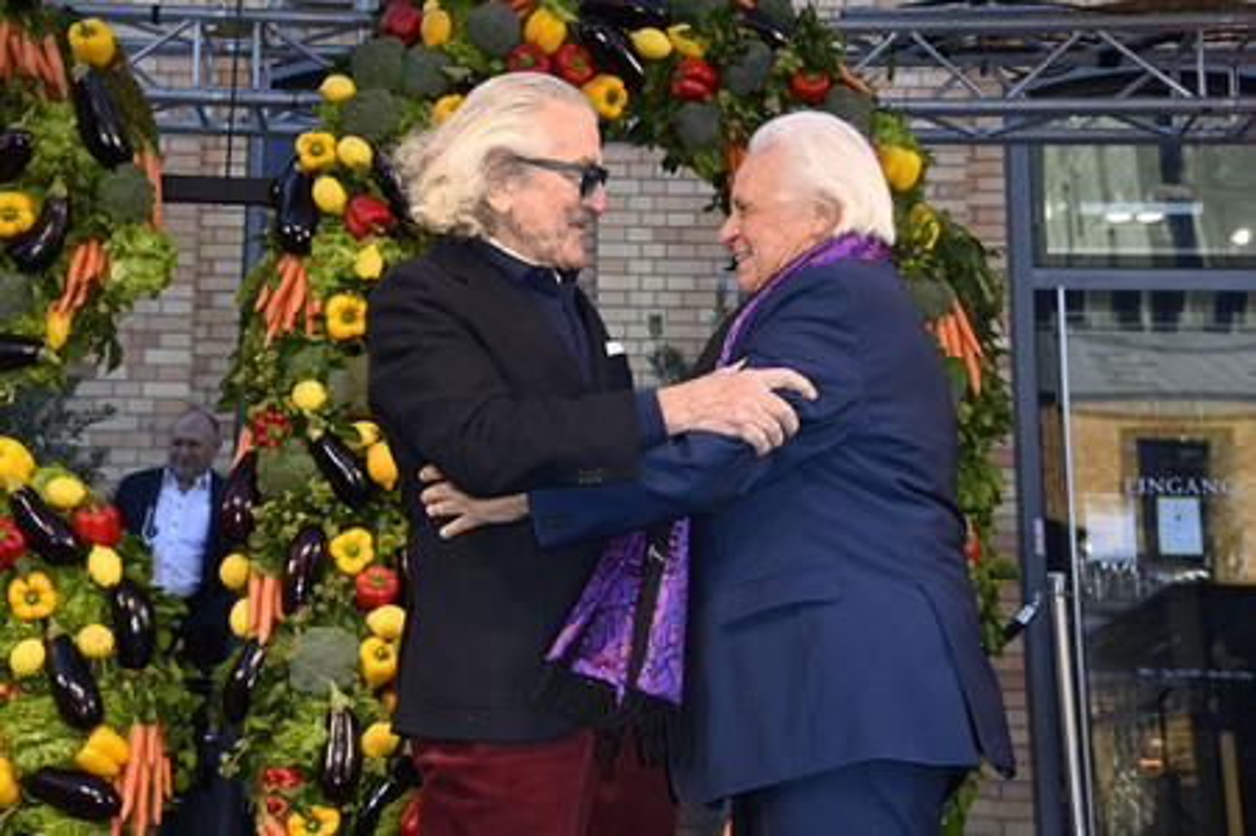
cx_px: 628
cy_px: 418
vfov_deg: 21.9
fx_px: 2161
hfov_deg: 32.4
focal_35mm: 62
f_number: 8
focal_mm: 62
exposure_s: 1/250
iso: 640
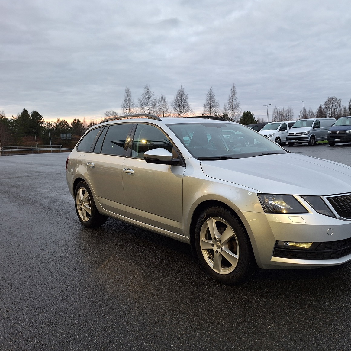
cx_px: 232
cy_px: 171
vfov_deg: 57.3
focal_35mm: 28
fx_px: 321
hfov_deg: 56.2
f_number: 1.8
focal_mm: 5.54
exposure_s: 1/50
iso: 100
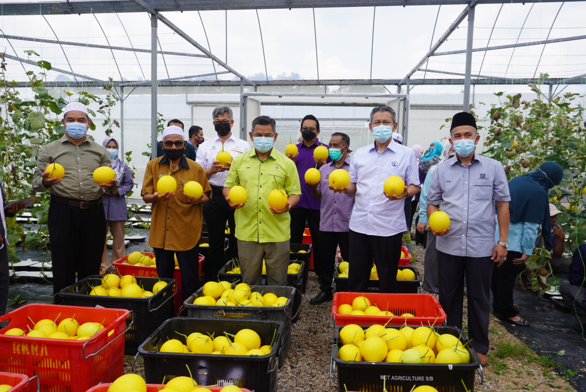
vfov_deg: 45.7
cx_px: 293
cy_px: 196
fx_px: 464
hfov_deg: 64.5
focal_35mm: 28
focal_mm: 19
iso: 100
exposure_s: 1/100
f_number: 6.3
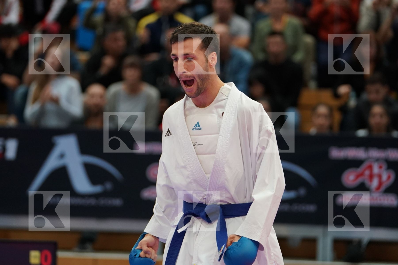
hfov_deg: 8.9
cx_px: 199
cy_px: 132
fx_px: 2554
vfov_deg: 5.9
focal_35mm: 231
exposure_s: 1/1000
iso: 2000
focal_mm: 154
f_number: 2.8
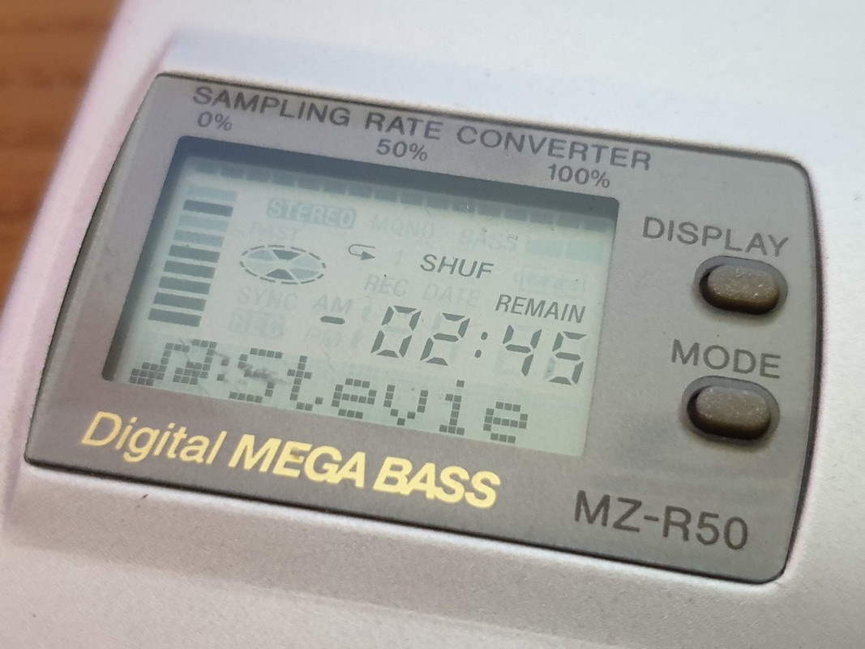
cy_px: 324
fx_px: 650
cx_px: 432
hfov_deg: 67.3
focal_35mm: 26
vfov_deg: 53.1
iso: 250
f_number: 1.5
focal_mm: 4.3
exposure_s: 1/23
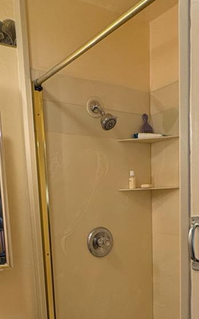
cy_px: 258
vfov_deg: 46.5
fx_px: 347
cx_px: 102
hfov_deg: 32.0
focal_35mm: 40
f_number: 2.2
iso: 250
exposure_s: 1/60
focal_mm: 2.22
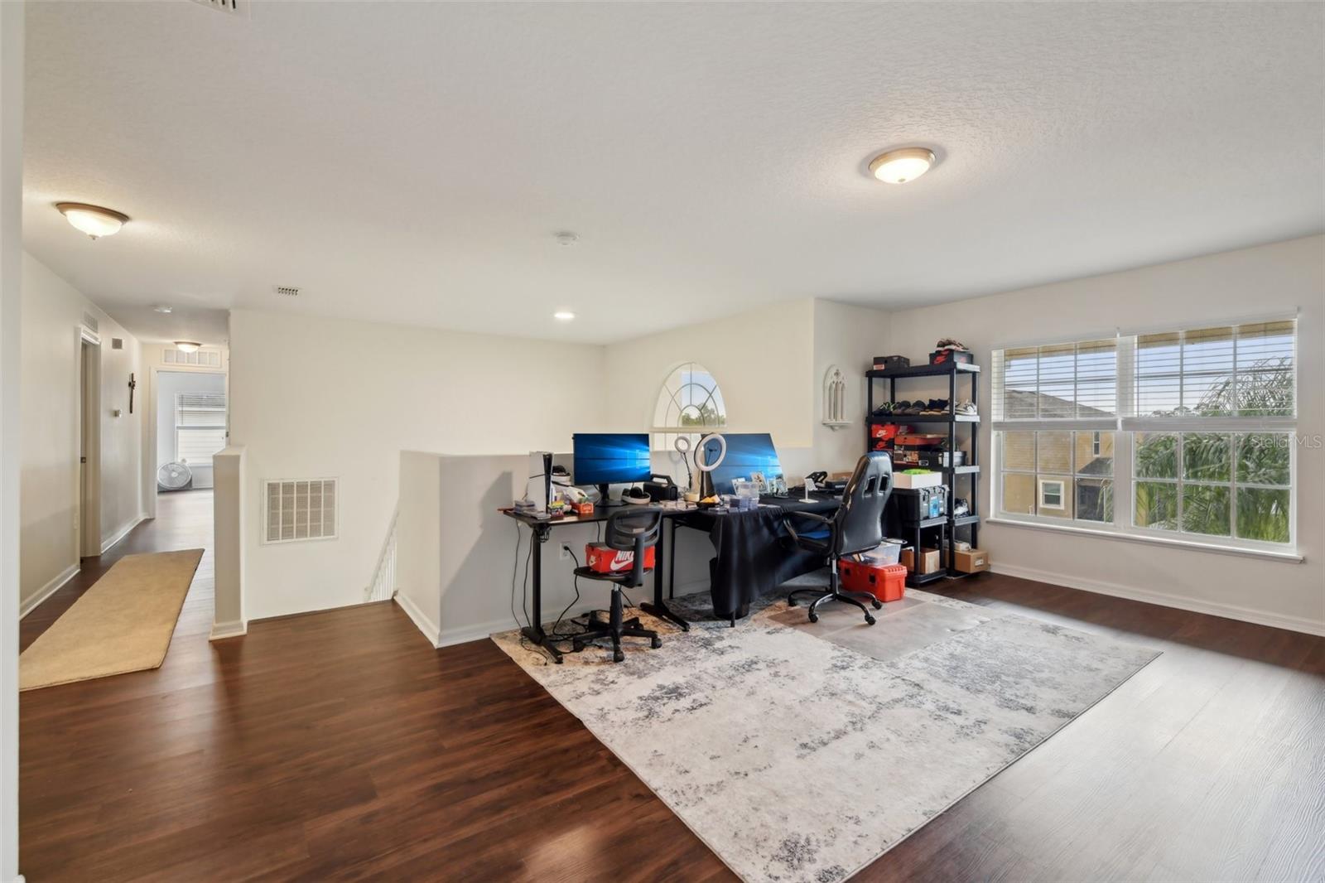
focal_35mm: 16
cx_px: 662
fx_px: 589
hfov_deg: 96.7
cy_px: 442
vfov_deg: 73.7
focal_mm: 16
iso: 400
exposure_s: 1/10
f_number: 8
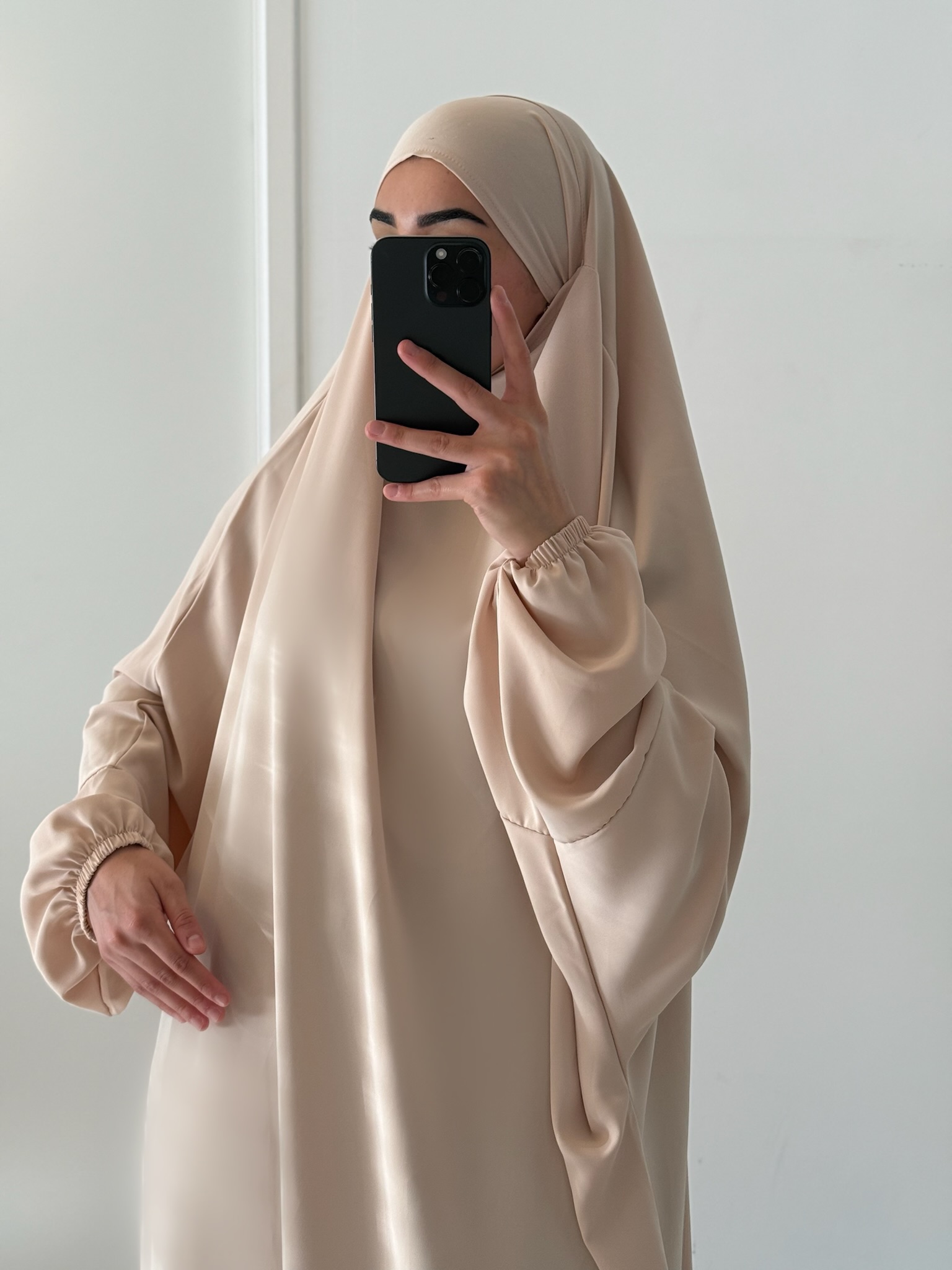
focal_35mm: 48
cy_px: 635
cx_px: 476
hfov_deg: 30.3
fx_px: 1760
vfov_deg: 39.7
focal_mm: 6.76
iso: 100
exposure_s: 1/81
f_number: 1.78
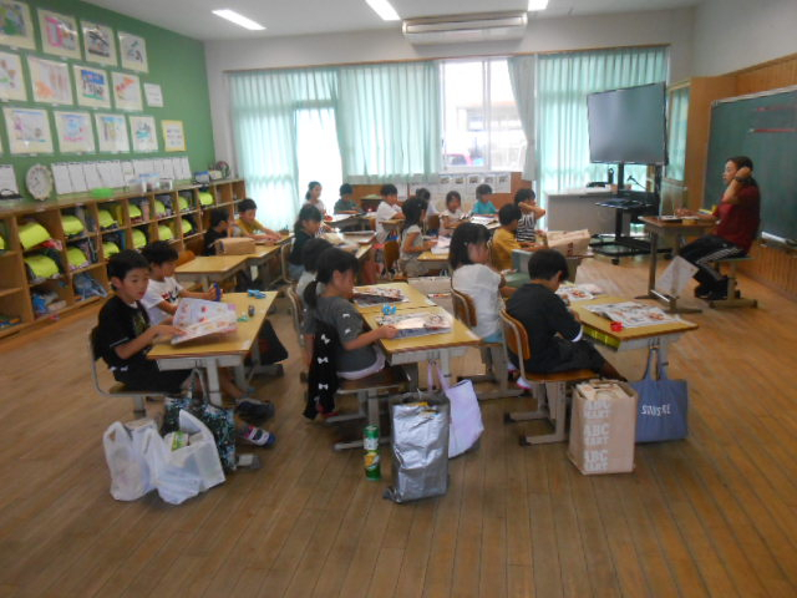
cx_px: 398
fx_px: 599
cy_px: 299
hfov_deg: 67.3
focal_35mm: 26
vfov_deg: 53.1
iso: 400
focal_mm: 4.6
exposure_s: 1/125
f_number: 3.5
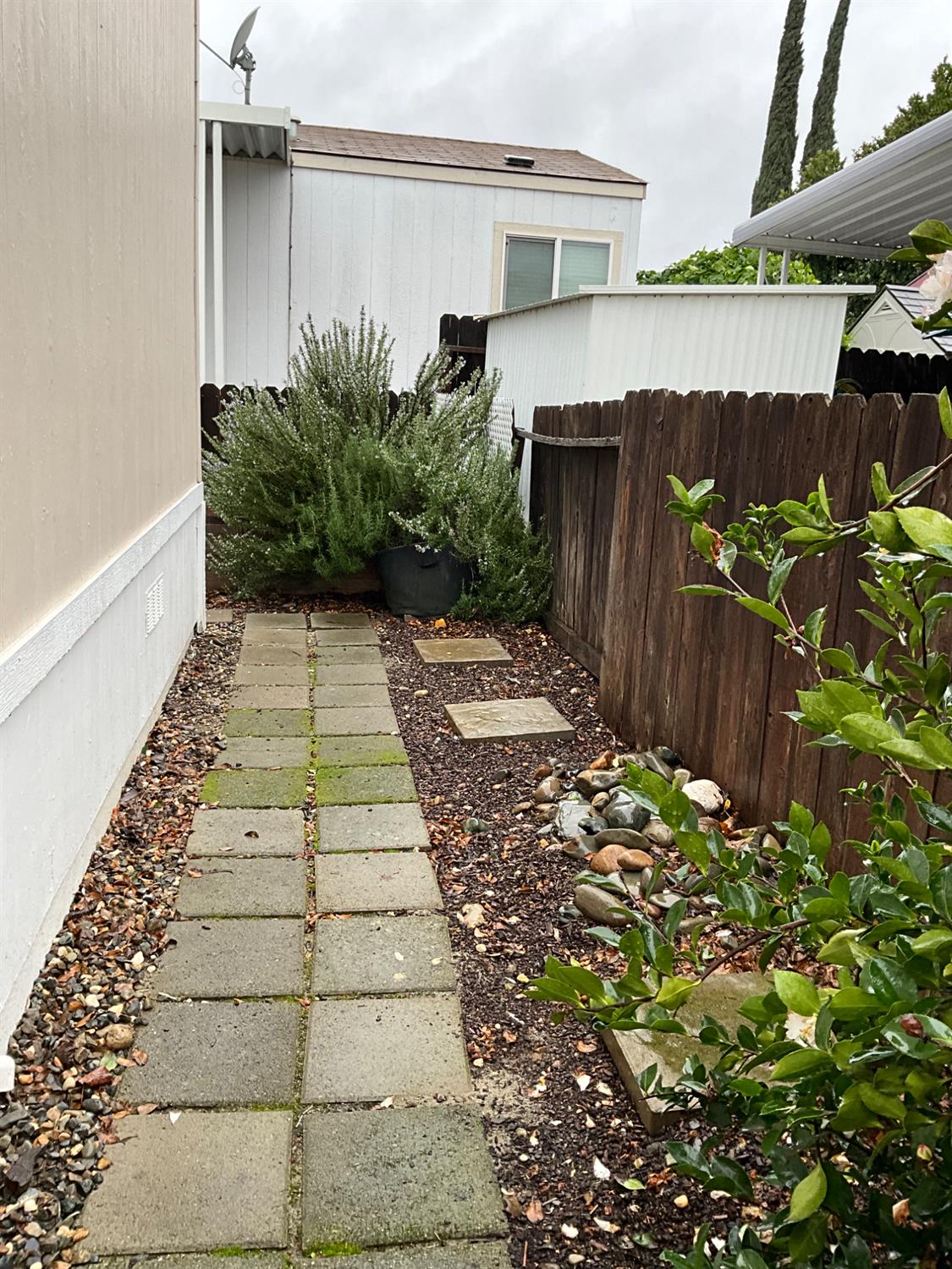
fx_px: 1063
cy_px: 634
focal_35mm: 29
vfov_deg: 61.7
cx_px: 476
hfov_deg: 48.2
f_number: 1.8
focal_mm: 3
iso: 50
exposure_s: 1/122
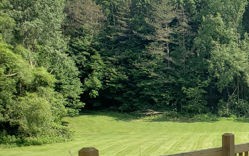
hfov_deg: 21.9
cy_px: 152
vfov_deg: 15.5
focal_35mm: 83
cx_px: 341
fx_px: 563
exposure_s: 1/594
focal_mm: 4.3
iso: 50
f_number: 2.4
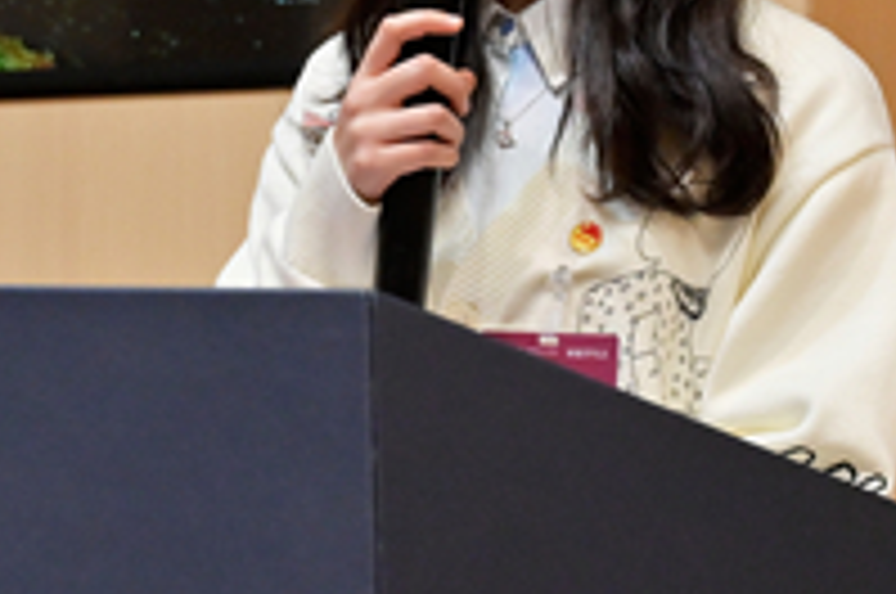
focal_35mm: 163
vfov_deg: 8.4
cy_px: 65
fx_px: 4050
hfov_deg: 12.5
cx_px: 68
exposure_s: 1/160
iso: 2000
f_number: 6.3
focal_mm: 54
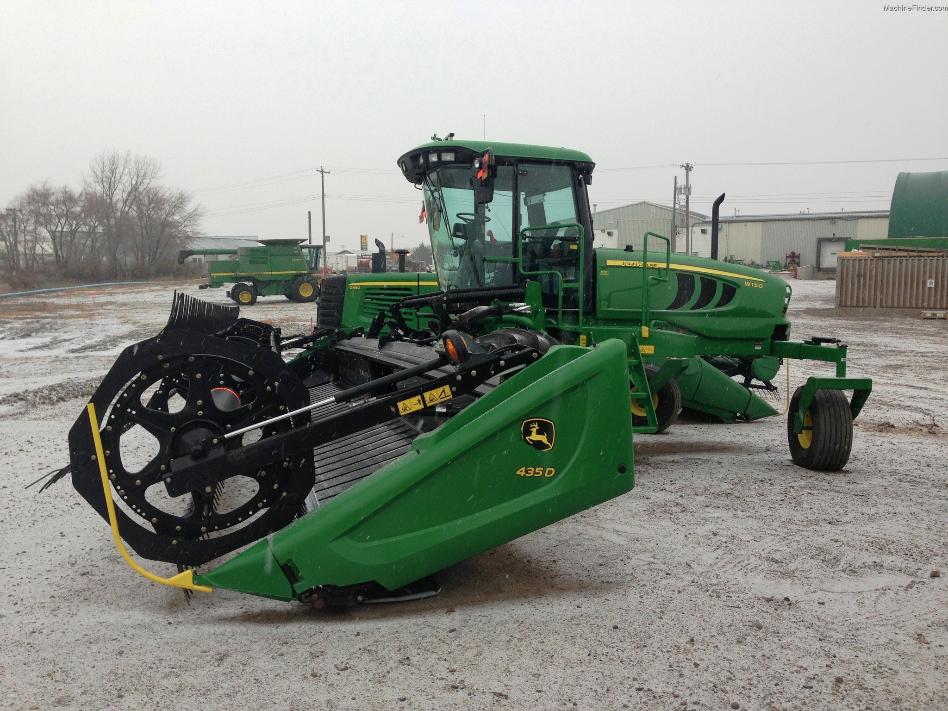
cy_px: 356
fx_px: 904
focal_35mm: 33
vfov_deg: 42.9
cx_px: 474
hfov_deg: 55.4
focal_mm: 4.13
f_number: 2.4
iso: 50
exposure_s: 1/154
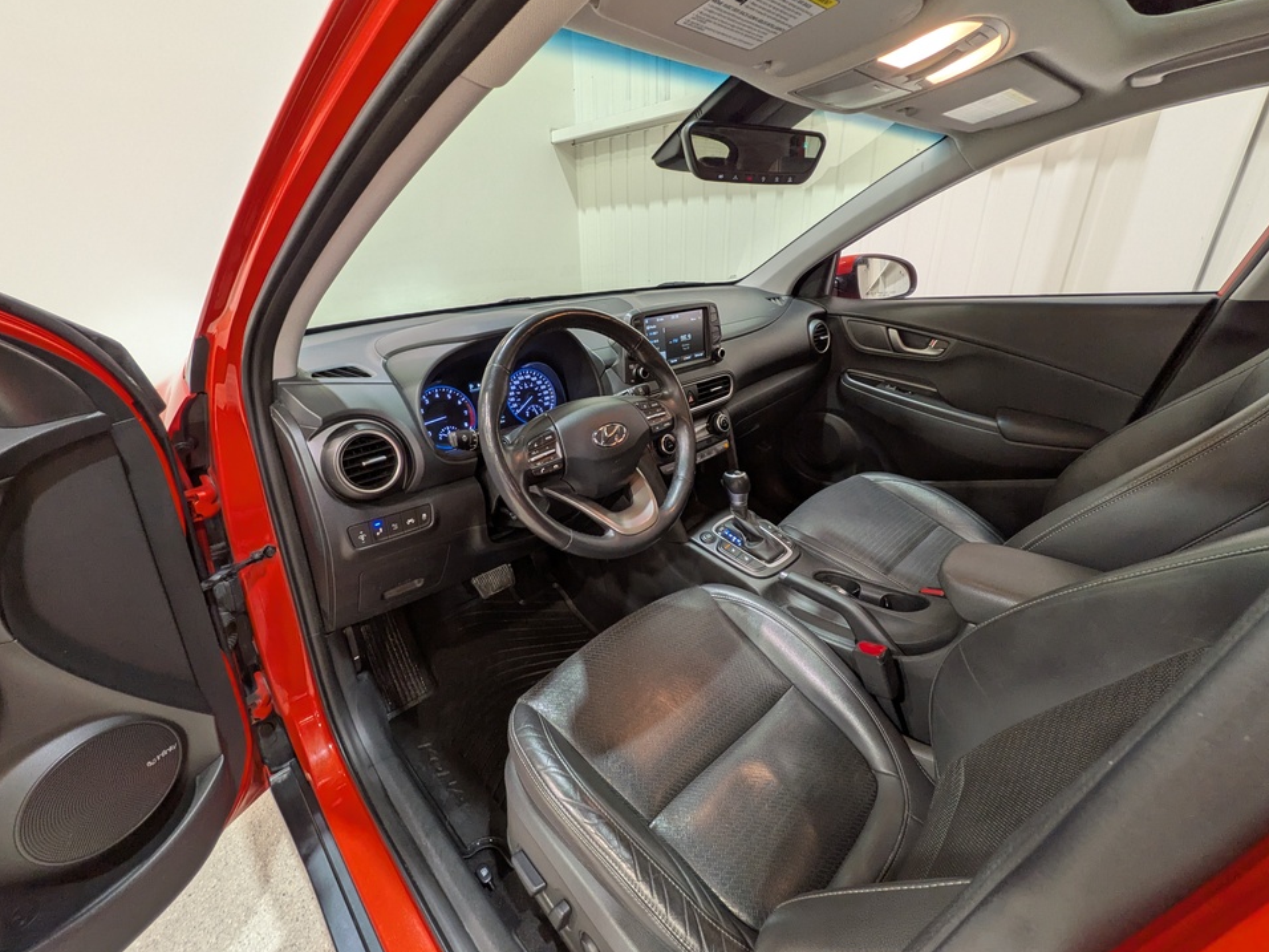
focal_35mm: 15
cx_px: 611
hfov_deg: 98.1
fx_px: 550
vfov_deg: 81.7
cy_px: 473
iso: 66
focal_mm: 1.83
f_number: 2.2
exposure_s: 1/33.3
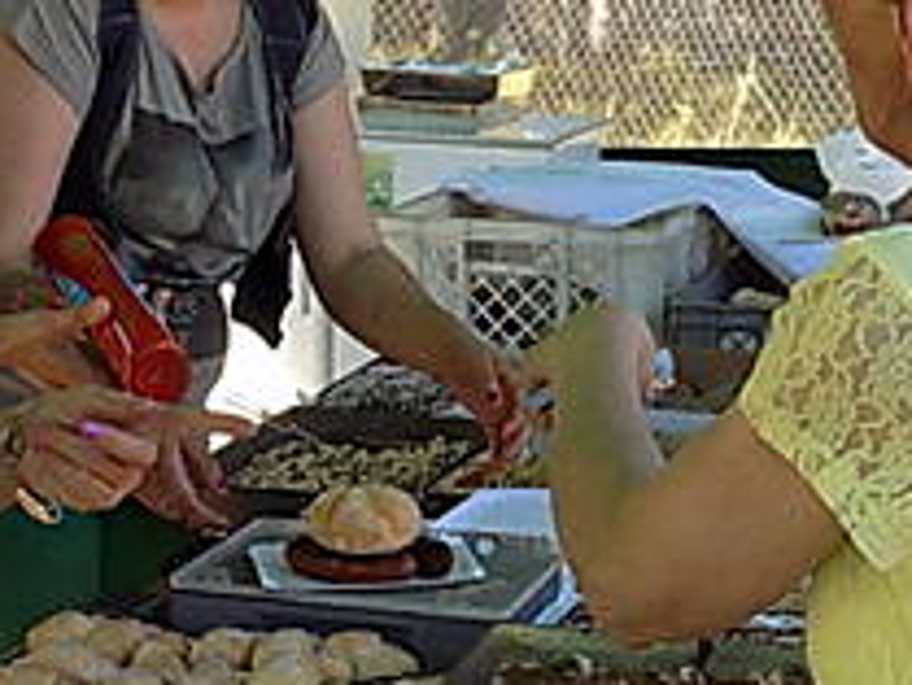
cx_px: 716
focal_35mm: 88
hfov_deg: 22.0
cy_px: 401
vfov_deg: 16.8
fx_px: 2320
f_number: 3.1
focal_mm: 4
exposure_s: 1/160
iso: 80
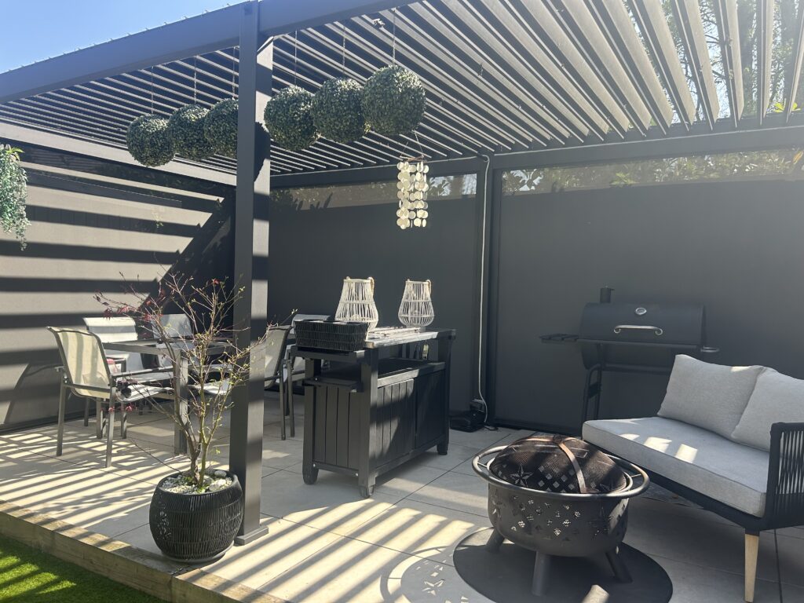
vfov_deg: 53.1
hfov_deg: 67.3
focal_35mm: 26
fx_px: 604
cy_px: 302
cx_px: 402
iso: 50
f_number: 1.5
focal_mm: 5.7
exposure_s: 1/780
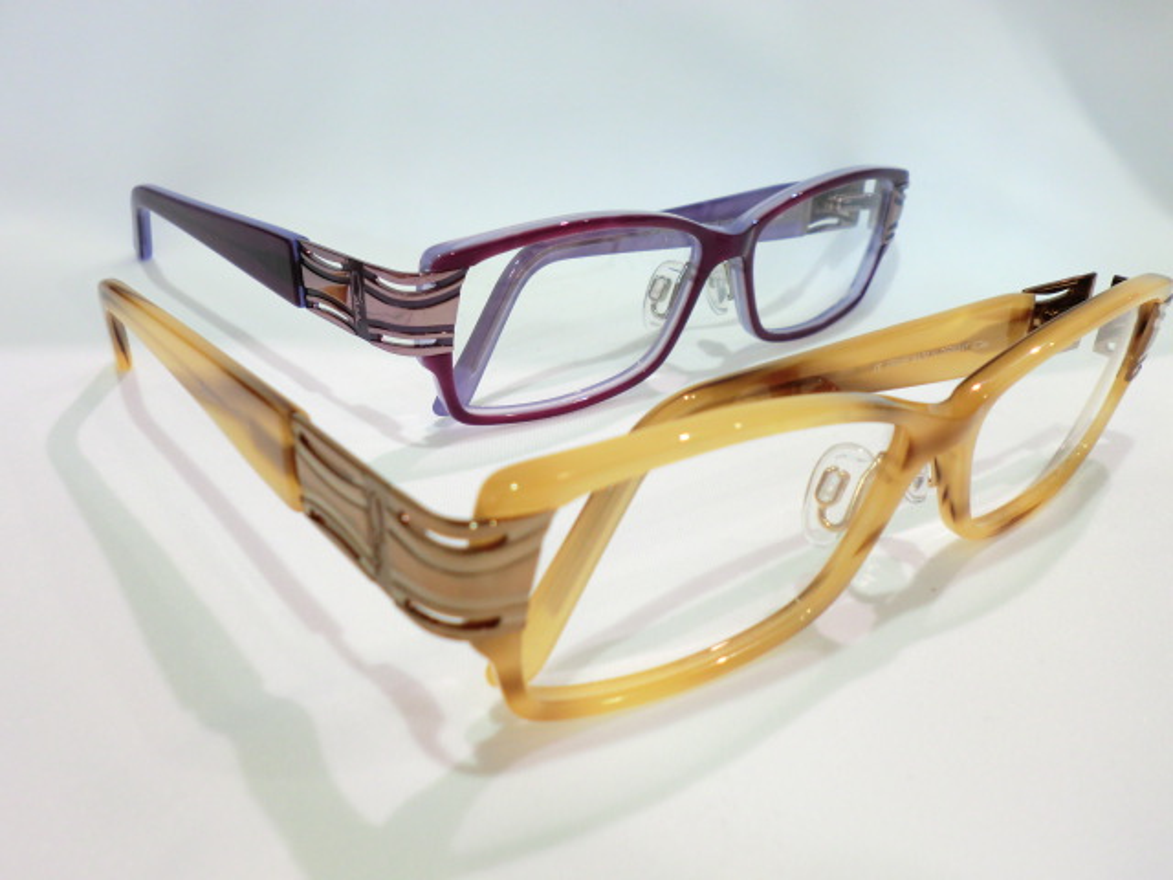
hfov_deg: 56.8
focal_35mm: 32
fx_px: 1084
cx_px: 586
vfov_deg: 44.2
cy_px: 440
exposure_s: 1/60
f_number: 3.5
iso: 100
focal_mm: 5.8
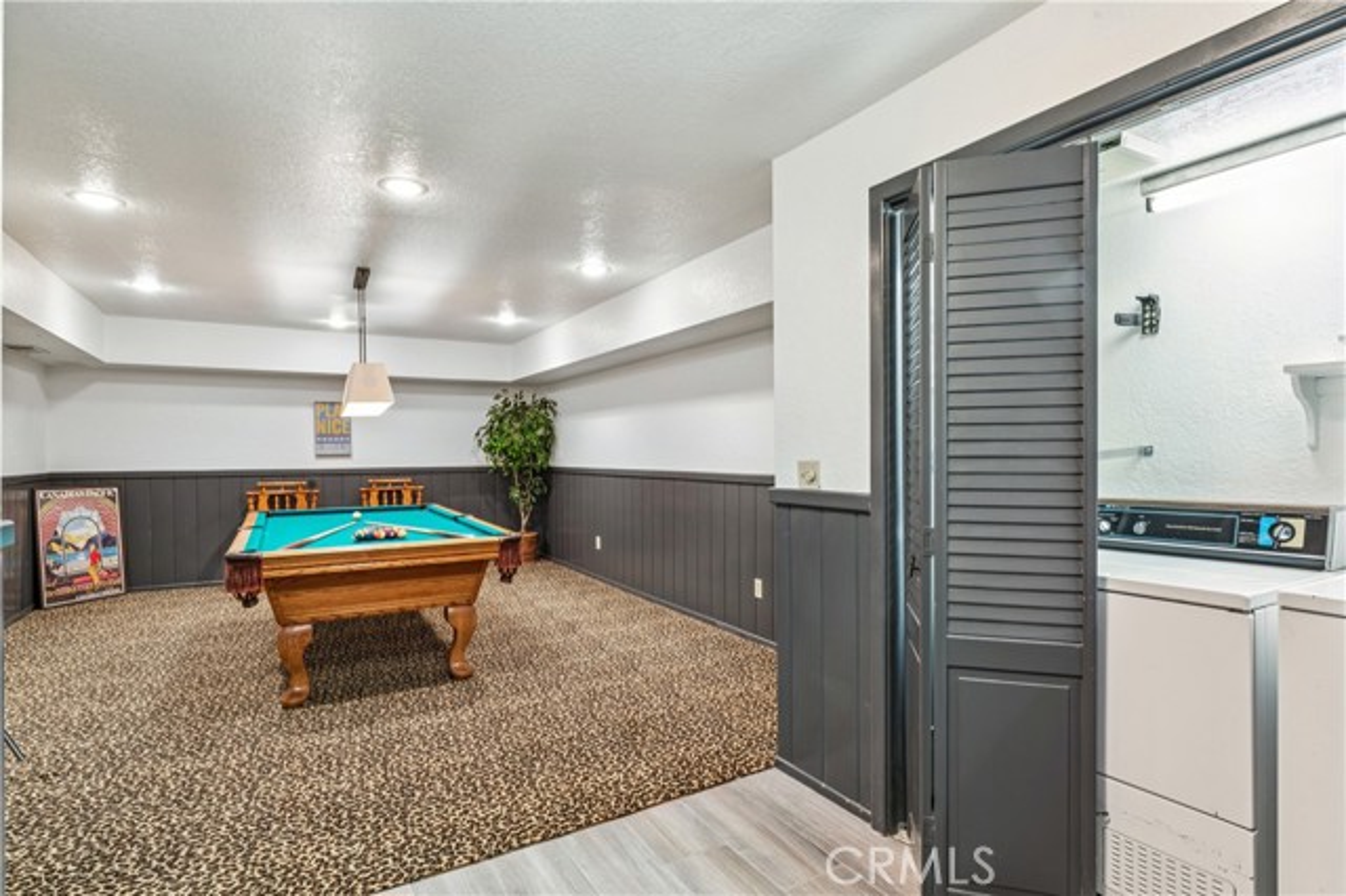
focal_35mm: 18
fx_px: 669
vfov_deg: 67.6
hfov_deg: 90.4
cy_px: 448
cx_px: 673
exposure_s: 4
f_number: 13
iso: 100
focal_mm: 17.9
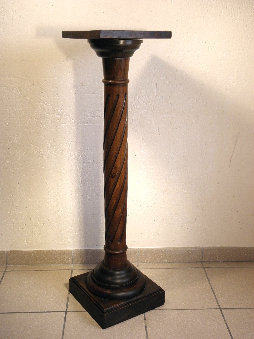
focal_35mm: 41
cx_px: 127
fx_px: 401
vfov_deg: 45.8
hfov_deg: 35.1
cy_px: 170
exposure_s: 1/40
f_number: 3.8
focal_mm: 7.5
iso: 125
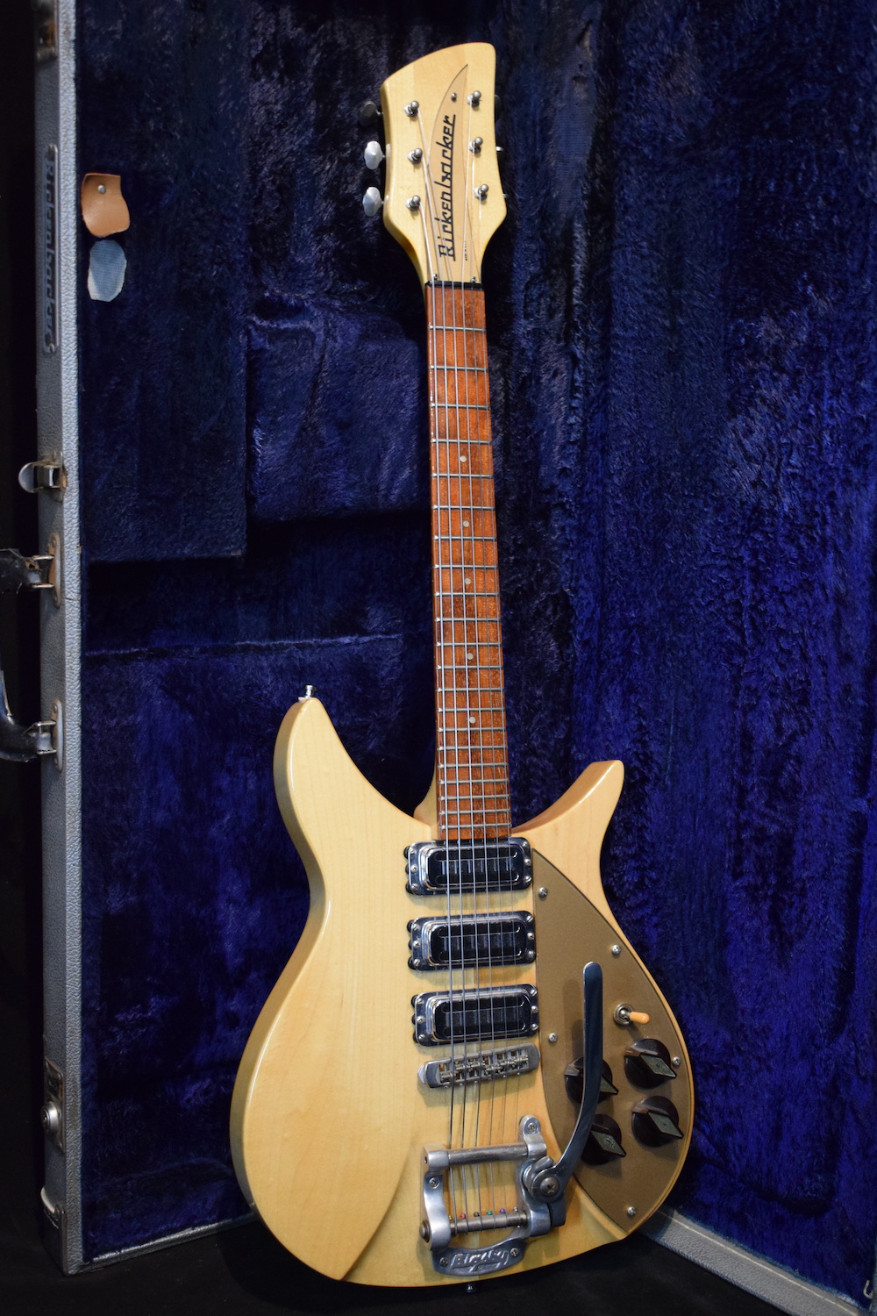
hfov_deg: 29.9
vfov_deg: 43.6
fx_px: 1644
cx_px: 438
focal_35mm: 45
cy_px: 658
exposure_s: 1/30
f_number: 4.2
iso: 2500
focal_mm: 30
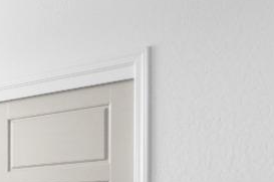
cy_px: 237
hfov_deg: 20.4
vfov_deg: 16.7
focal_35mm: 77
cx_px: -191
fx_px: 585
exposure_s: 1/100
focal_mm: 14
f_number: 5
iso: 400
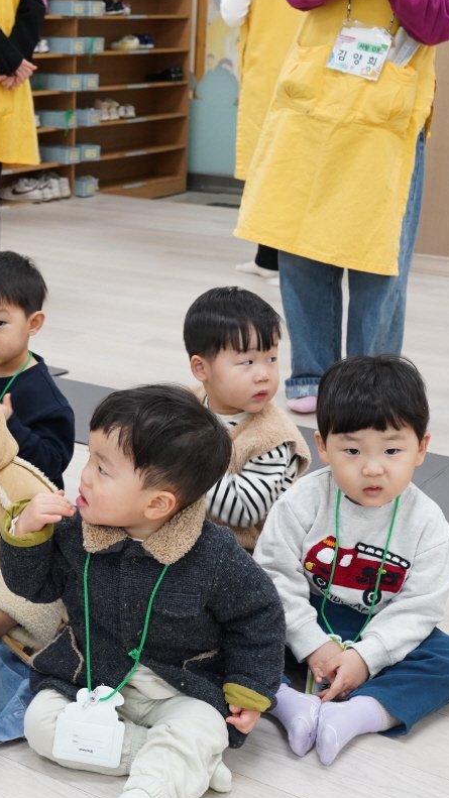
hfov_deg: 19.0
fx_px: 1312
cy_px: 397
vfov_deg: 33.8
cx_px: 27
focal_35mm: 62
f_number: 7.1
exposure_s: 1/50
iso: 2500
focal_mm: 39
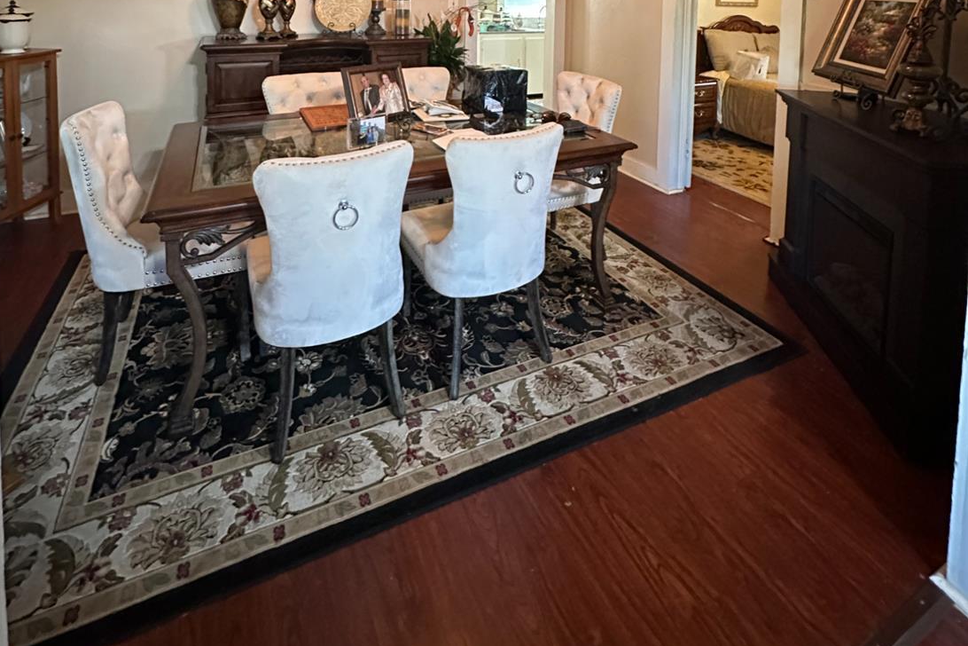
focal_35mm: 20
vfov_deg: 51.2
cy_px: 17
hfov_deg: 84.0
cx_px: 470
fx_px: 538
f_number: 2.2
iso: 1250
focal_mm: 2.22
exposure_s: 1/30
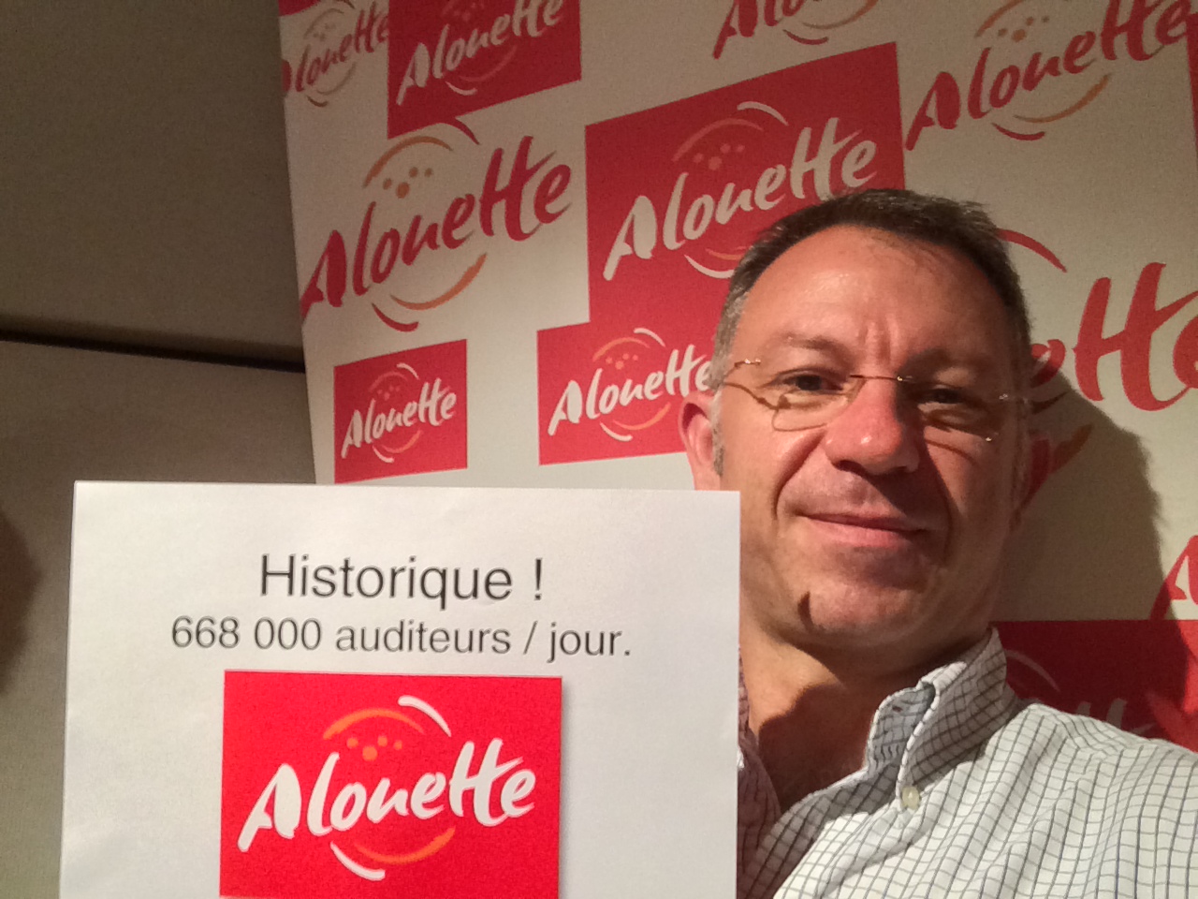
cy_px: 450
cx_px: 599
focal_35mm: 33
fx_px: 1142
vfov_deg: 42.9
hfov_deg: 55.4
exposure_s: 1/24
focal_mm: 2.15
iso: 400
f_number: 2.4
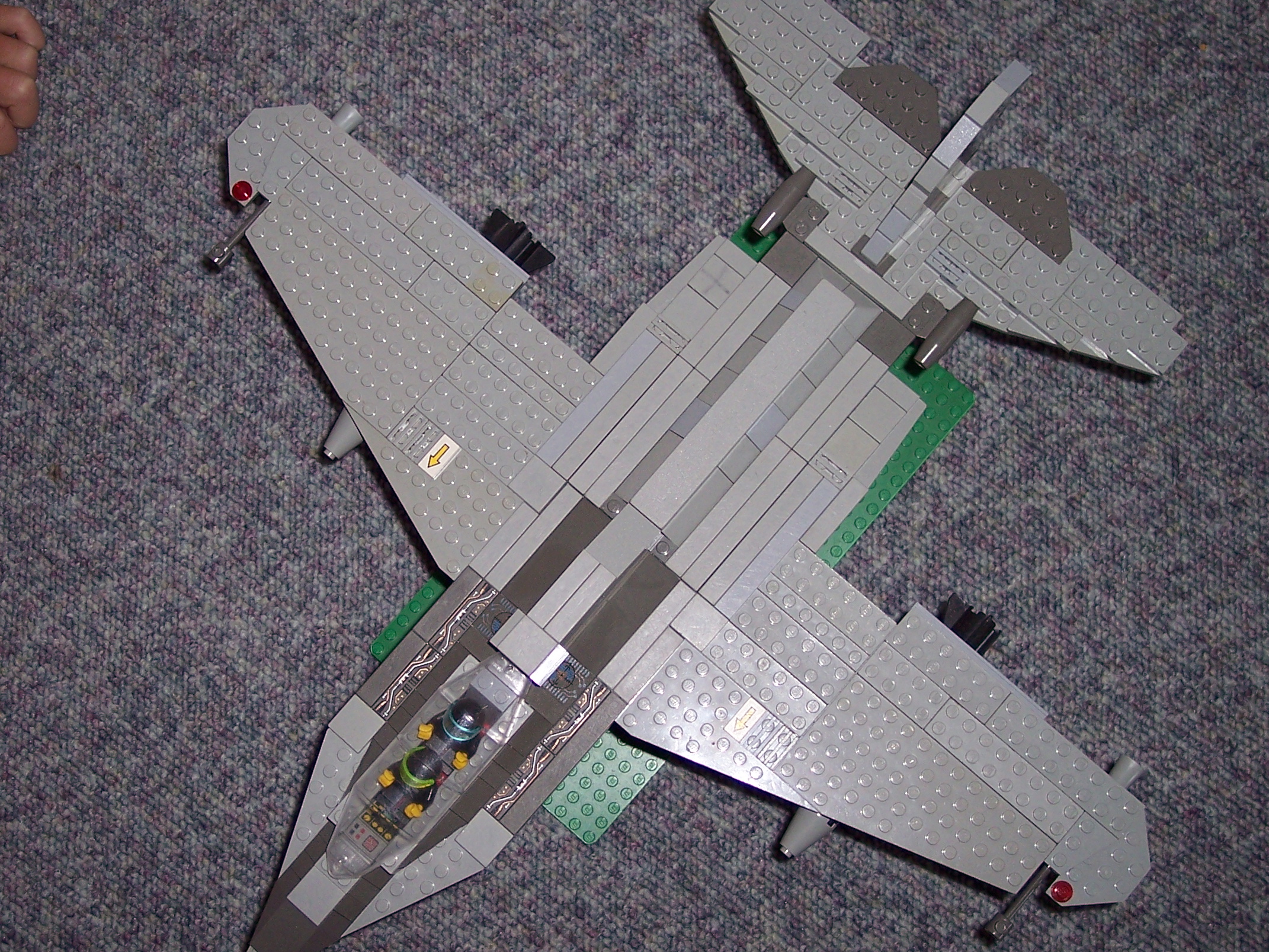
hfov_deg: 36.8
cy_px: 485
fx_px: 1906
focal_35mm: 52
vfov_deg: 28.0
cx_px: 547
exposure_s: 1/60
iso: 100
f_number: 2.8
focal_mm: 8
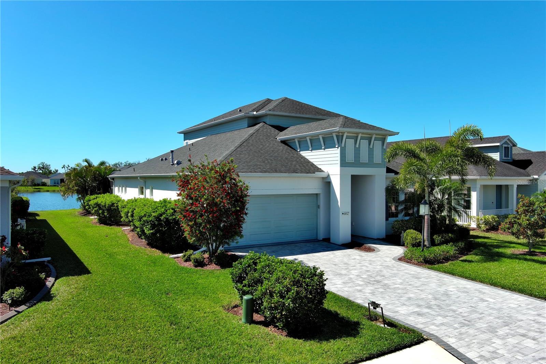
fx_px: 440
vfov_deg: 44.9
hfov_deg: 63.7
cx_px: 273
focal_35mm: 29
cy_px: 182
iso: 100
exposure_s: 1/320
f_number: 9
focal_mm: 10.57
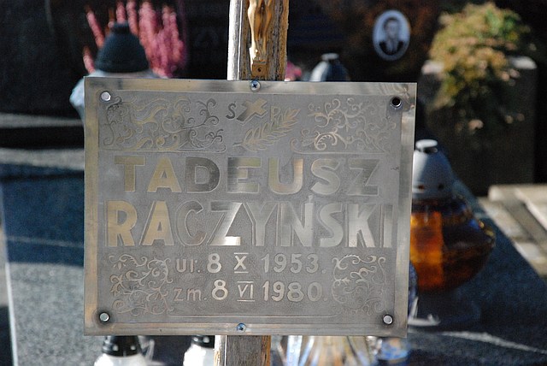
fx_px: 2395
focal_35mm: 158
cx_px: 274
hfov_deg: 13.0
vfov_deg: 8.7
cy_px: 183
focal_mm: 105
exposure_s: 1/2000
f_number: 6.3
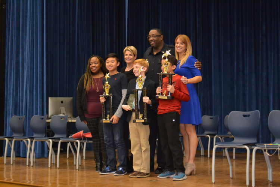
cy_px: 94
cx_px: 140
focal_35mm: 60
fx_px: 467
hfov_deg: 33.4
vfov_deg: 22.6
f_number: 5.3
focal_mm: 40
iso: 3200
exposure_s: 1/60
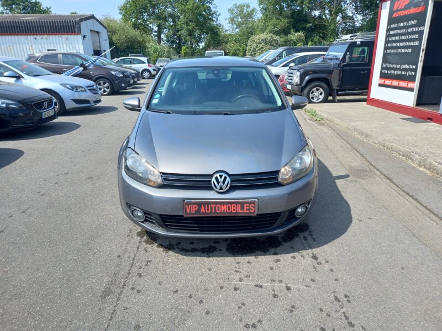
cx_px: 221
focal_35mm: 25
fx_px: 319
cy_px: 166
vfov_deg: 54.9
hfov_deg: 69.4
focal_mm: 4.6
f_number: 2
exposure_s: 1/448
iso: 25
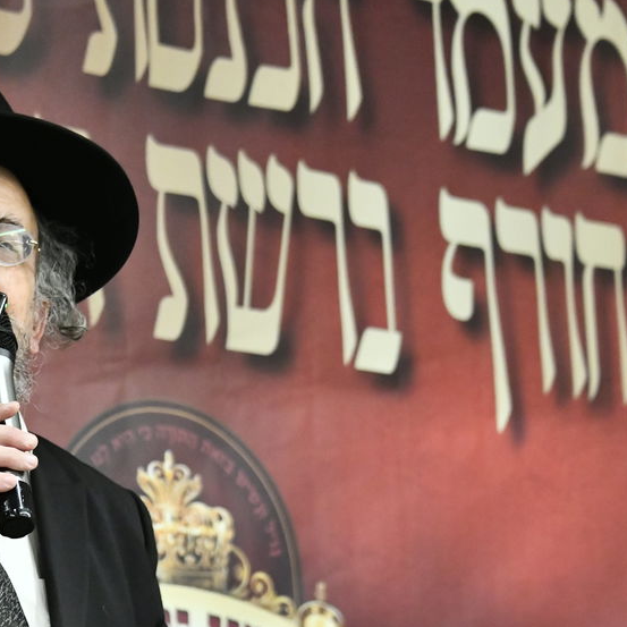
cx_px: -35
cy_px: 397
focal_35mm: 183
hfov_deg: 9.5
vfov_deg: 9.6
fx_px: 3750
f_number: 5.6
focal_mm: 85
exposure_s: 1/125
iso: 3200
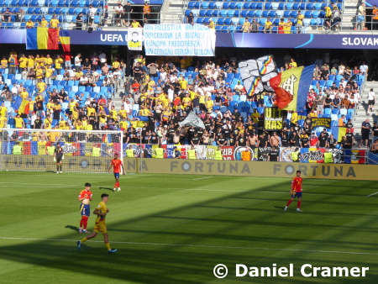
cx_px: 189
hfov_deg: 9.9
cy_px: 142
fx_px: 2185
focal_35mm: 200
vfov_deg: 7.4
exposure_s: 1/320
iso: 80
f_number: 5.6
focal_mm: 35.8
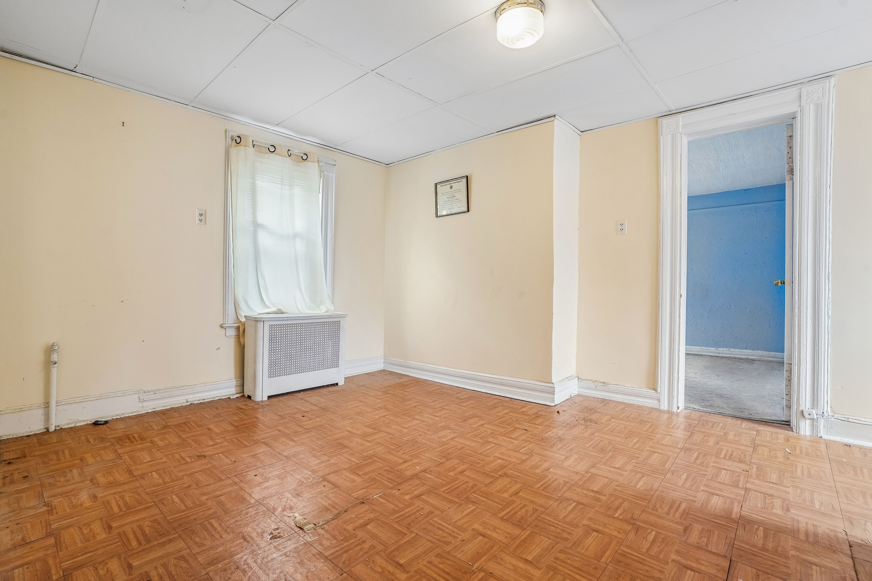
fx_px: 388
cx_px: 436
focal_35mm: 16
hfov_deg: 96.7
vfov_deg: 73.7
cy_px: 290
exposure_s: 1/15
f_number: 7.1
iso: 400
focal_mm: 16
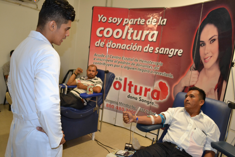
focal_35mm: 27
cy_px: 78
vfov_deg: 47.9
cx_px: 118
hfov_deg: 67.4
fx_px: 176
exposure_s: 1/60
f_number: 3.5
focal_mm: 18
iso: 1400
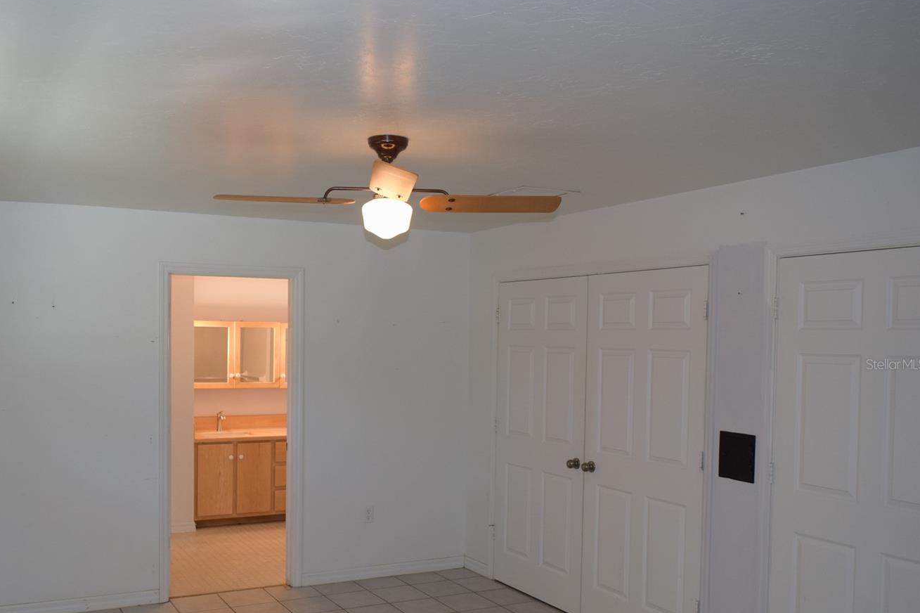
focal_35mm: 33
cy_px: 364
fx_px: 843
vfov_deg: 39.8
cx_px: 366
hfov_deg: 56.8
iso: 800
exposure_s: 1/100
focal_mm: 18
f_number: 5
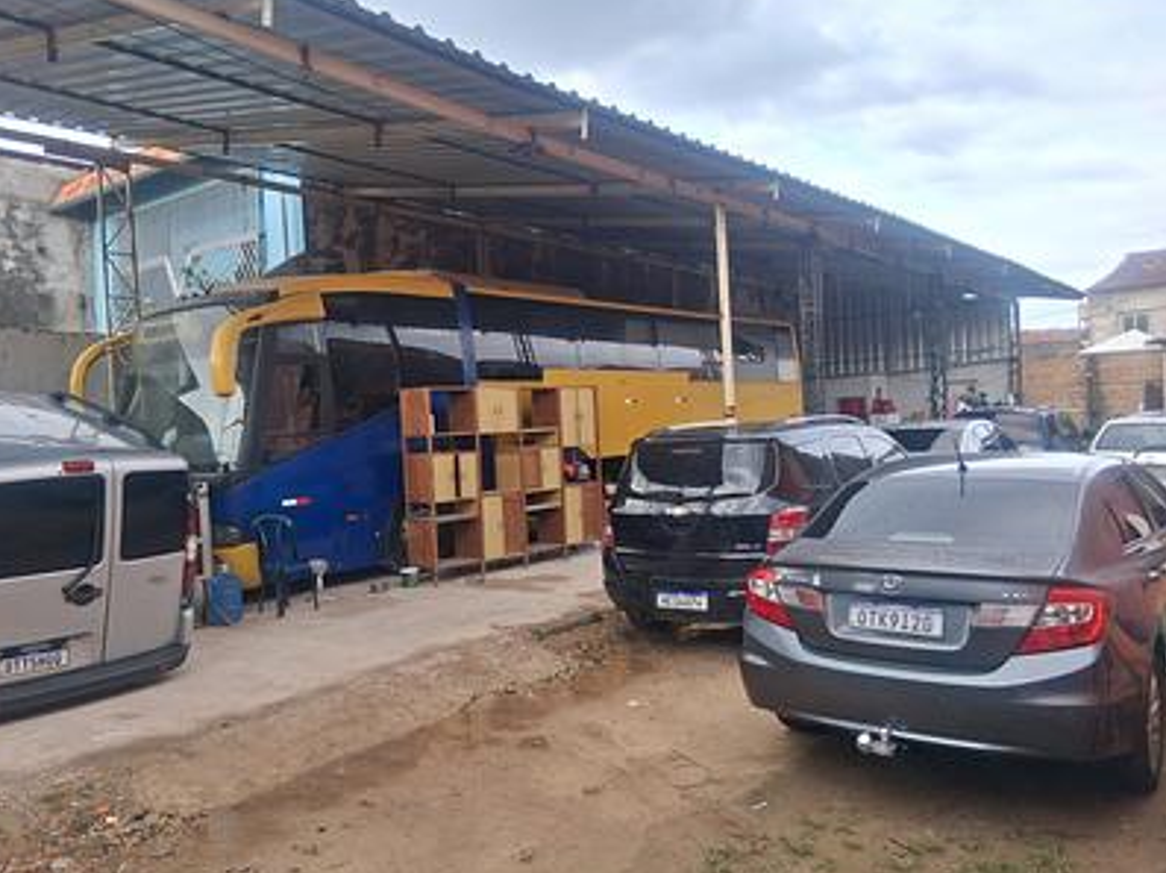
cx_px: 548
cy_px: 438
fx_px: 942
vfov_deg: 49.7
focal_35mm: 28
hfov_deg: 63.4
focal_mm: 3.98
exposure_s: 1/120
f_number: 1.8
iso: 40
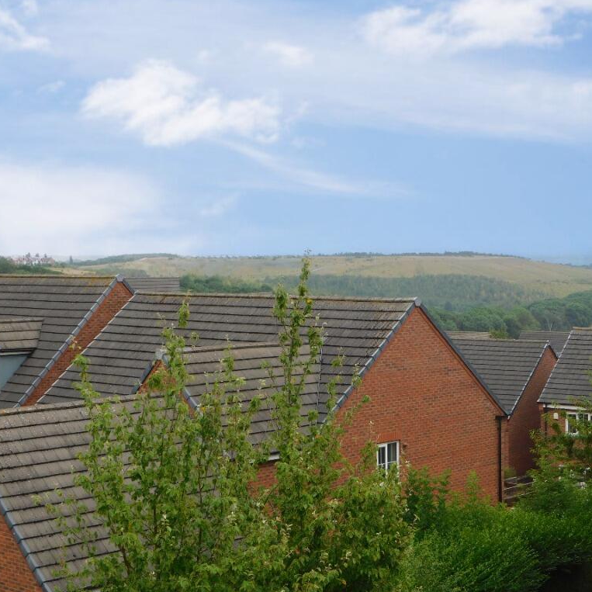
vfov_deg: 24.7
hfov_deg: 24.5
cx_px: 389
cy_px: 296
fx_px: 1354
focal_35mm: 70
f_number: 4
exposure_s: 1/640
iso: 125
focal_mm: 10.4
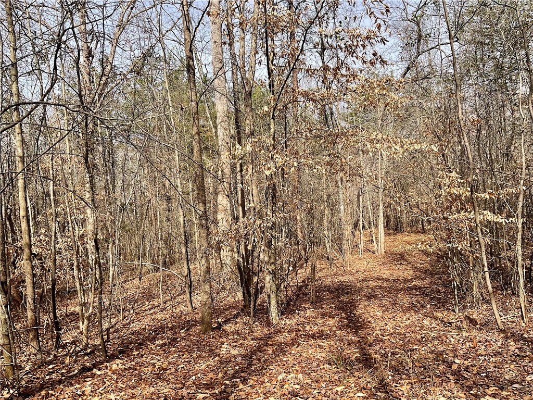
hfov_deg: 61.7
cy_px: 200
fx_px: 447
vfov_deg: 48.2
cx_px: 266
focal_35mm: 29
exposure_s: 1/1168
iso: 16
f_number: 1.8
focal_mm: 3
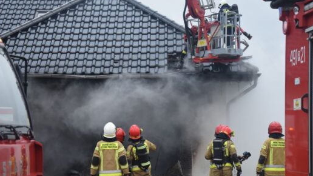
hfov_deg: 20.2
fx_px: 880
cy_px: 106
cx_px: 158
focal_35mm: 106
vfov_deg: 11.4
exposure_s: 1/500
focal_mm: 58
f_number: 5
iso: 1100
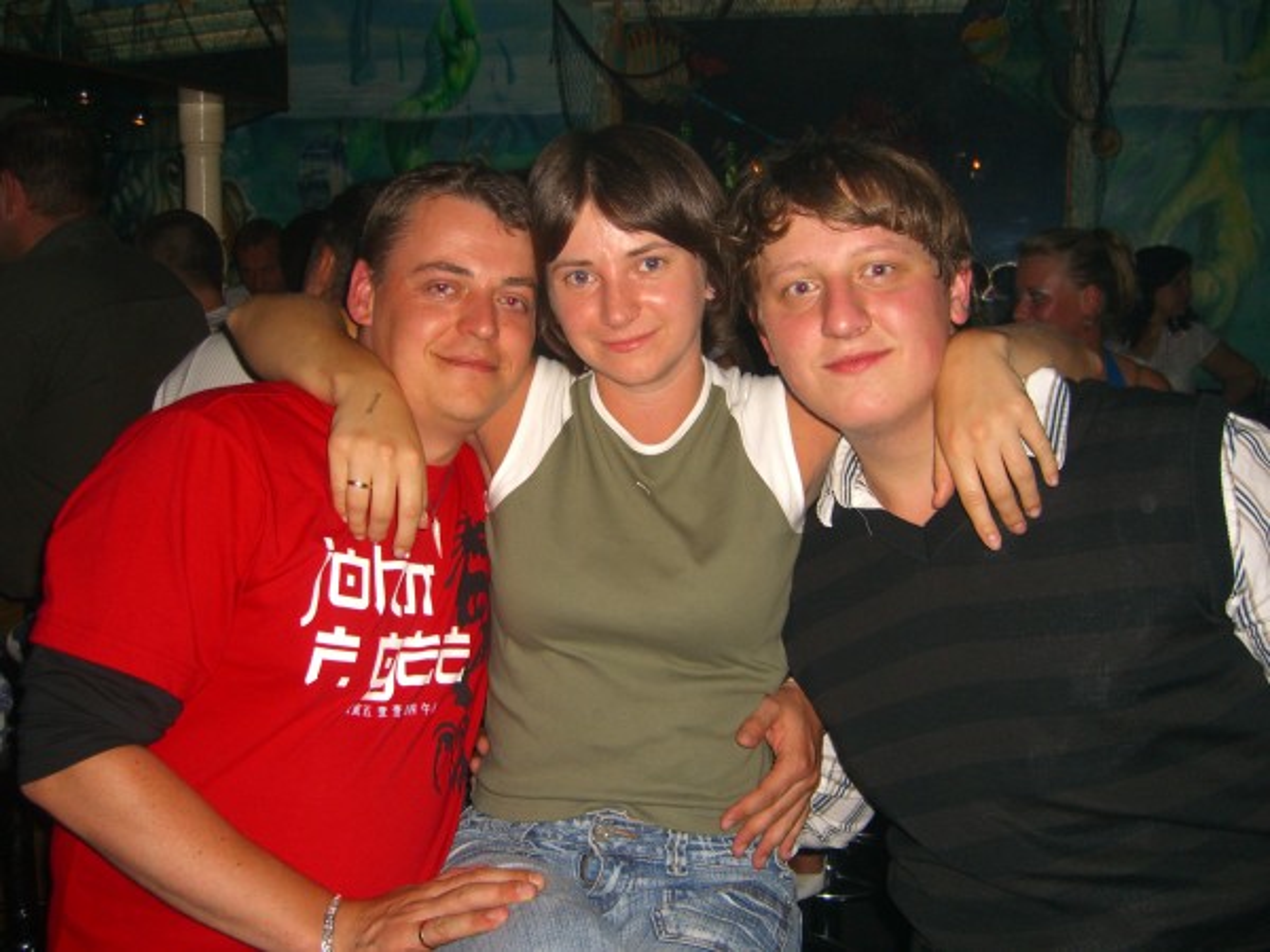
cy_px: 476
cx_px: 635
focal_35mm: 38
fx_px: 1394
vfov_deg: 37.7
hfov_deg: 49.0
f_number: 2.8
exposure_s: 1/60
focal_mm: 7.9
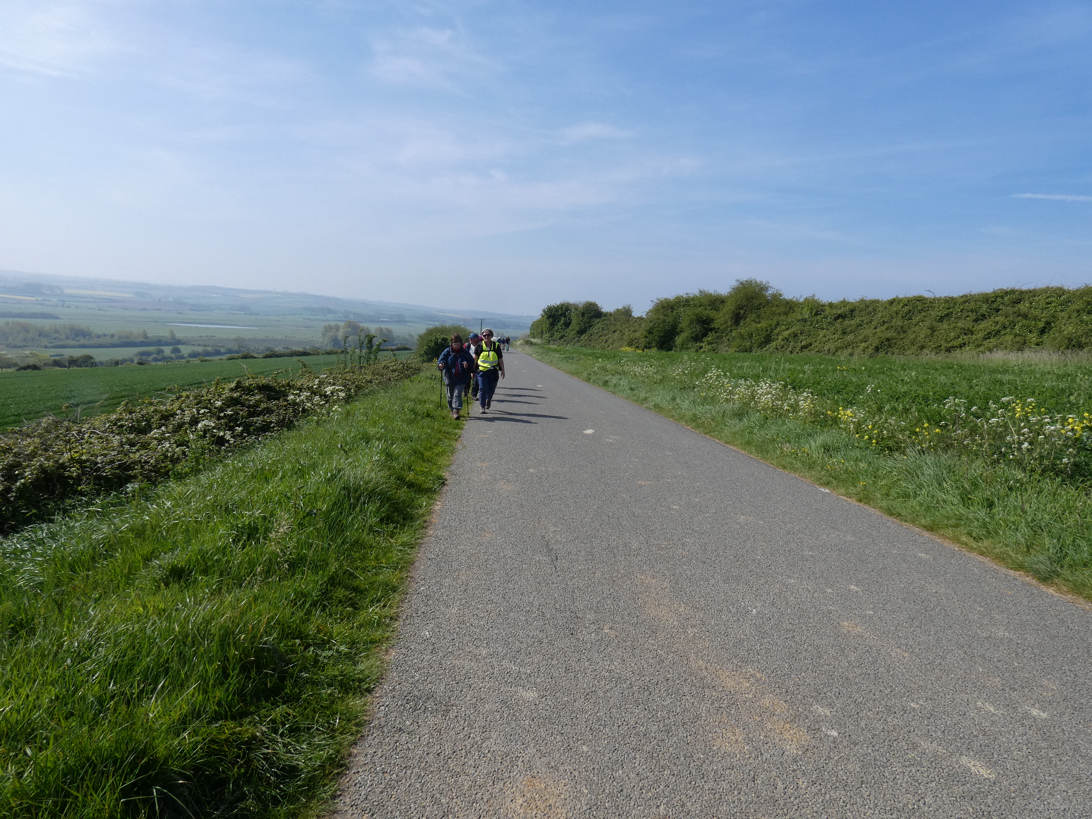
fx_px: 631
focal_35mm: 20
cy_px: 410
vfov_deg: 66.0
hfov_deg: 81.7
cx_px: 546
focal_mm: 3.6
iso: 80
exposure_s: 1/800
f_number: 4
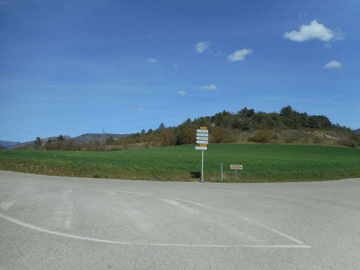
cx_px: 180
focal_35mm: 25
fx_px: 260
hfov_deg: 69.4
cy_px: 135
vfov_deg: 54.9
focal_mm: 4.5
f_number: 10.5
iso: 80
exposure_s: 1/200
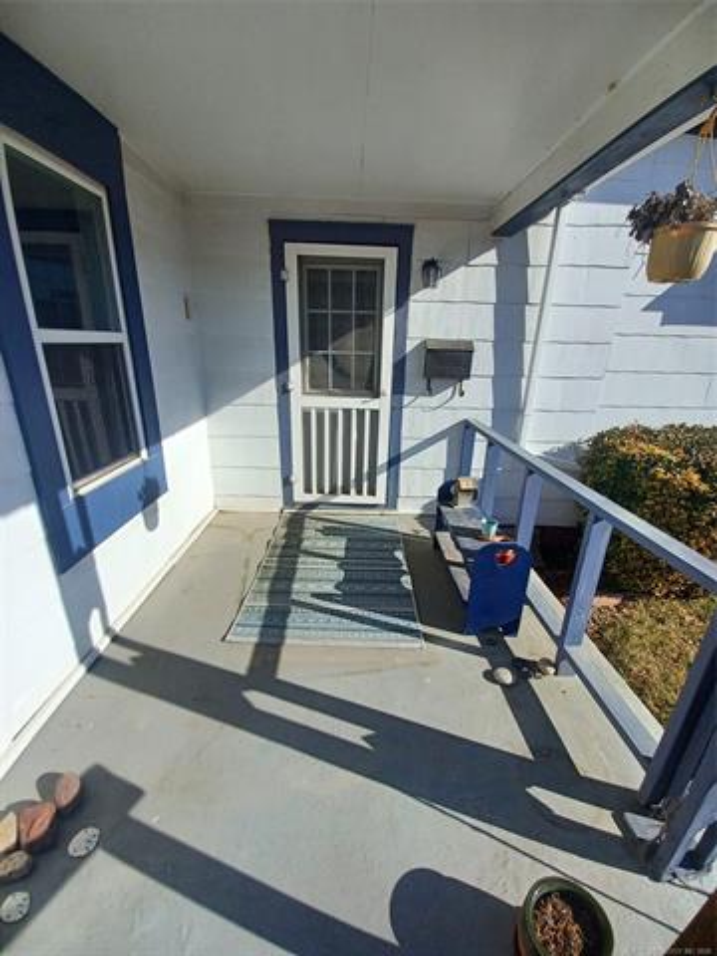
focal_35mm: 13
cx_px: 358
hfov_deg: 89.9
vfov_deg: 106.2
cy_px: 478
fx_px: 359
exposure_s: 1/1890
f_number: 2.2
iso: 40
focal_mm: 1.42
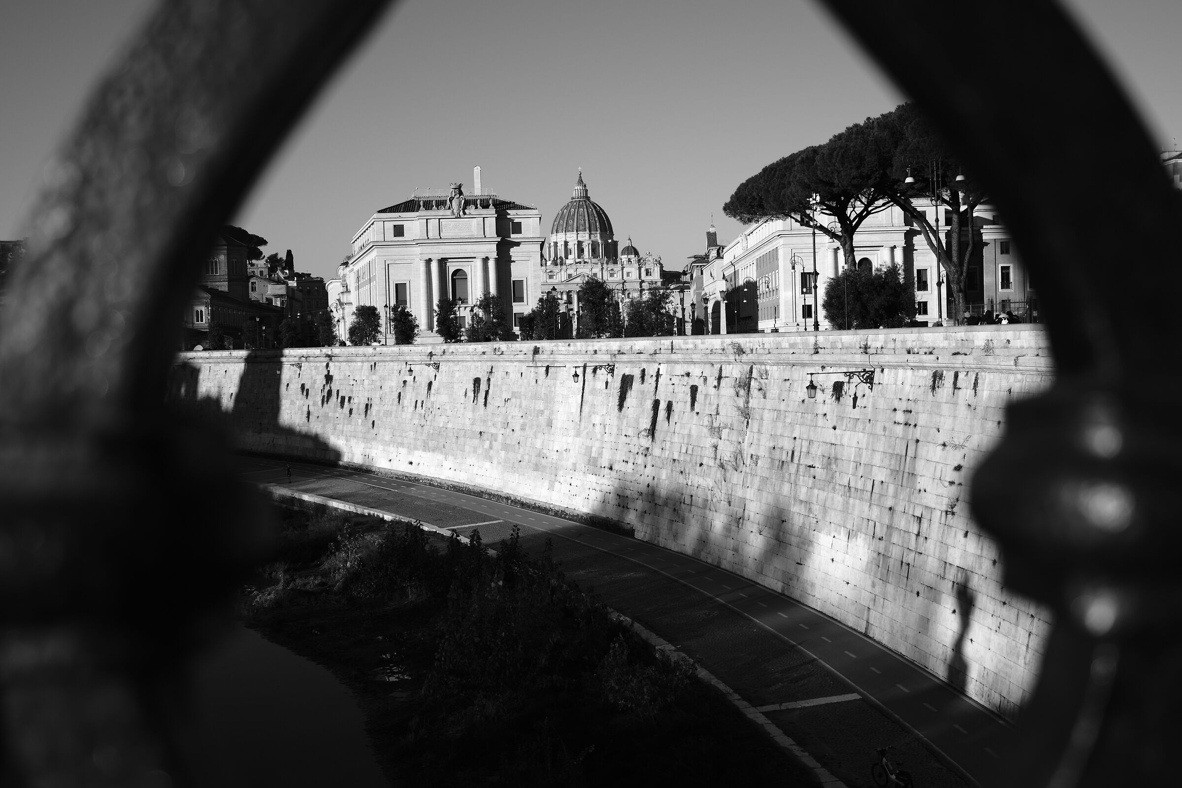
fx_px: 1313
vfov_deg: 33.4
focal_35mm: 40
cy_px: 394
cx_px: 591
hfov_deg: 48.5
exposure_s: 1/640
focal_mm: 26.4
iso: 64
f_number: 4.4
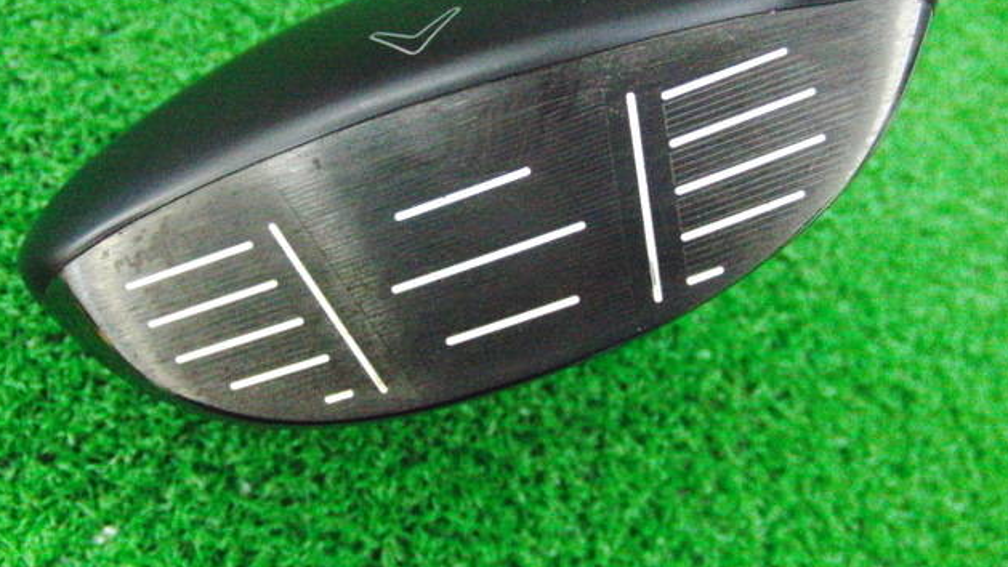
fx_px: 1096
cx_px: 505
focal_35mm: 41
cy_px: 195
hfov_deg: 49.4
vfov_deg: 28.9
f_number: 3.6
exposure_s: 1/125
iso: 3200
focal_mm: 6.42
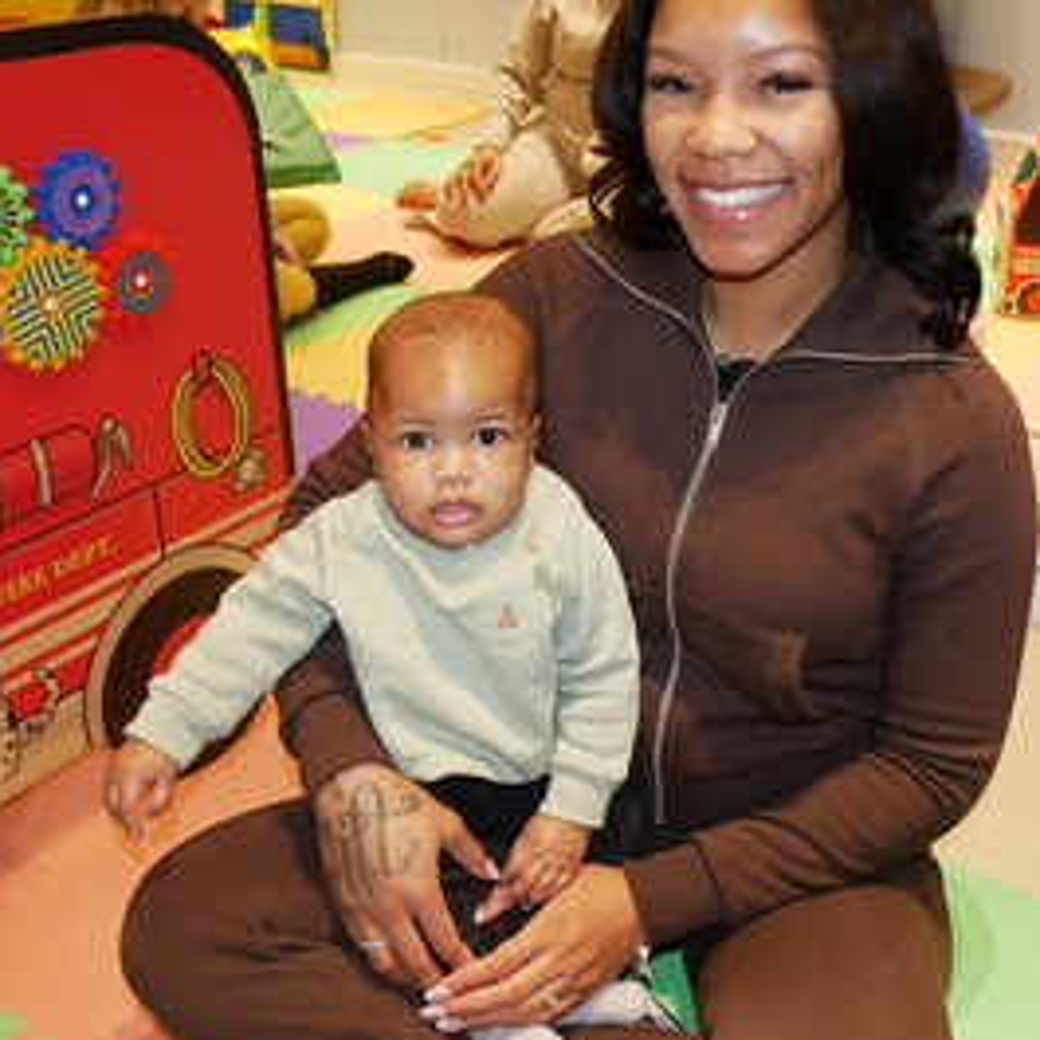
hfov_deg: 41.5
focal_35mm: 40
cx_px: 663
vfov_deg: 41.8
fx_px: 1360
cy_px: 485
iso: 800
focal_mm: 12
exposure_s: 1/60
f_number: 4
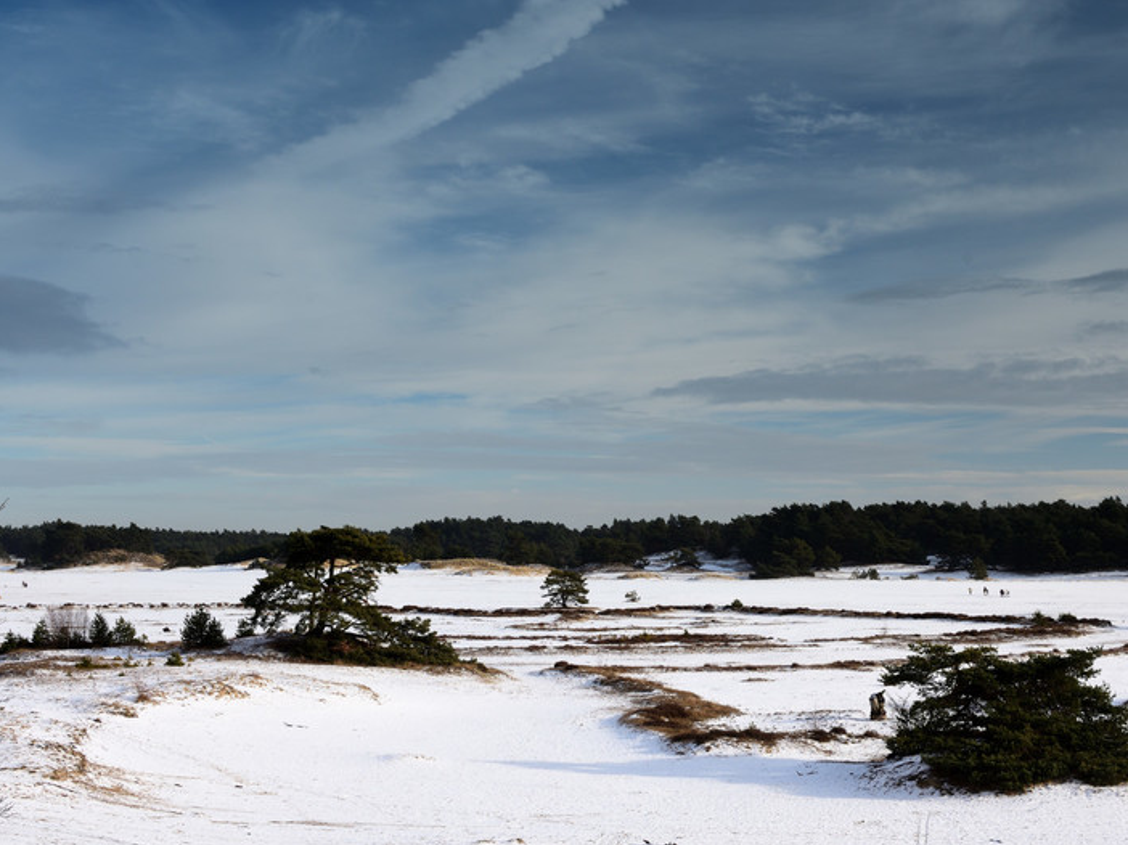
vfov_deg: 25.4
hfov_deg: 33.5
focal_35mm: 58
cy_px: 427
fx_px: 1875
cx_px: 627
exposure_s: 1/20
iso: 100
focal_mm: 35
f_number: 11
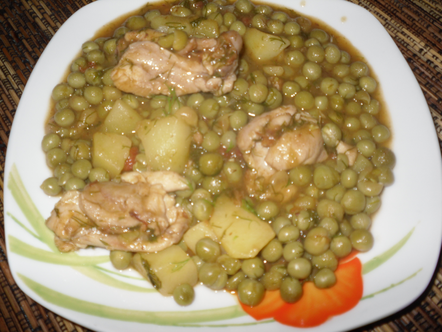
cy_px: 166
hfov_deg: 52.6
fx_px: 447
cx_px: 221
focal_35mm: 35
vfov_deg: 40.7
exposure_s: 1/45
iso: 80
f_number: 3
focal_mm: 6.3
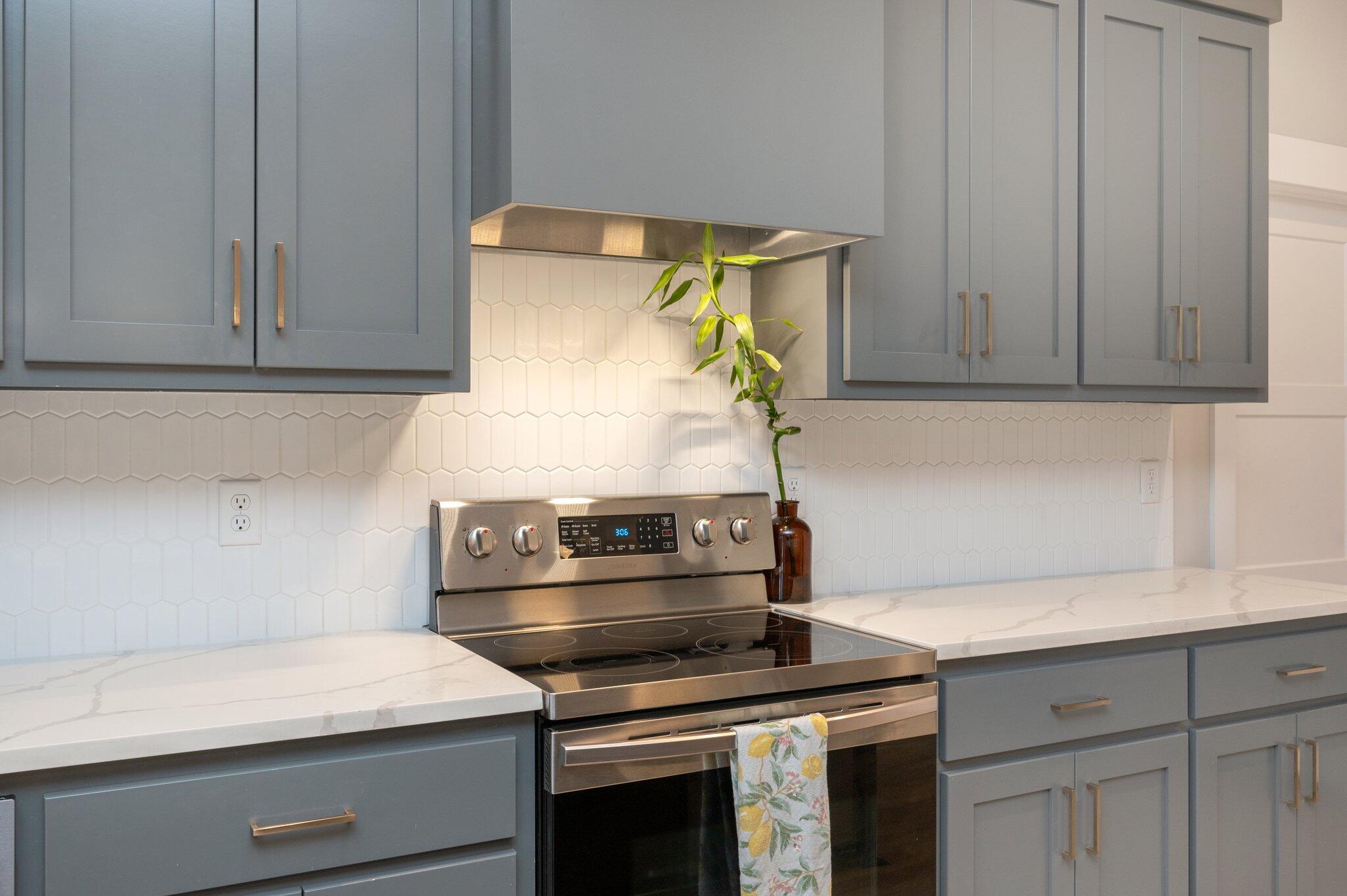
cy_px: 448
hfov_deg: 62.0
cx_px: 674
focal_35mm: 30
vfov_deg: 43.5
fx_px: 1122
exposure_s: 1/30
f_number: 9
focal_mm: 30
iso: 640
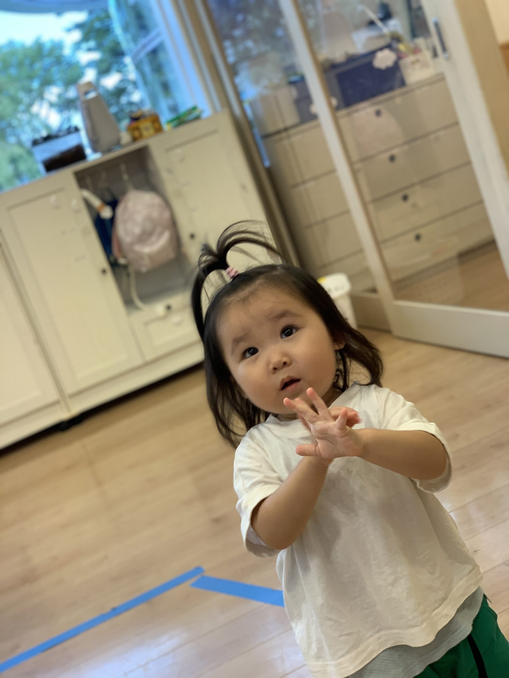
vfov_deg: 36.8
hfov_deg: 28.0
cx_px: 254
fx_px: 1019
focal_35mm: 52
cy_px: 339
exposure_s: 1/100
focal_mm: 6
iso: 100
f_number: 2.4
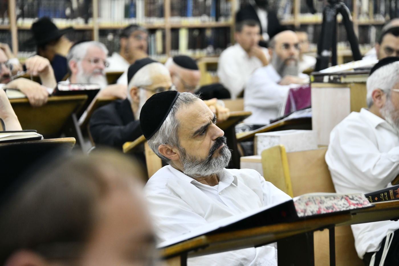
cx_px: 200
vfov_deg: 10.2
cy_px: 133
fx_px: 1496
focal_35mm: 135
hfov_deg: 15.2
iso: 1600
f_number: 5.6
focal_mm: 135
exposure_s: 1/160
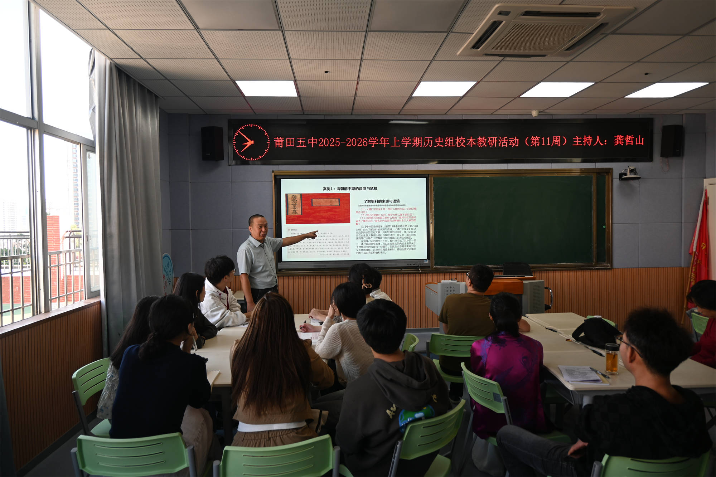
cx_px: 358
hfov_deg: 73.7
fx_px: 477
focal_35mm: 24
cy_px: 238
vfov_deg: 53.1
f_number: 3.5
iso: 100
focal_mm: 16
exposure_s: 1/50
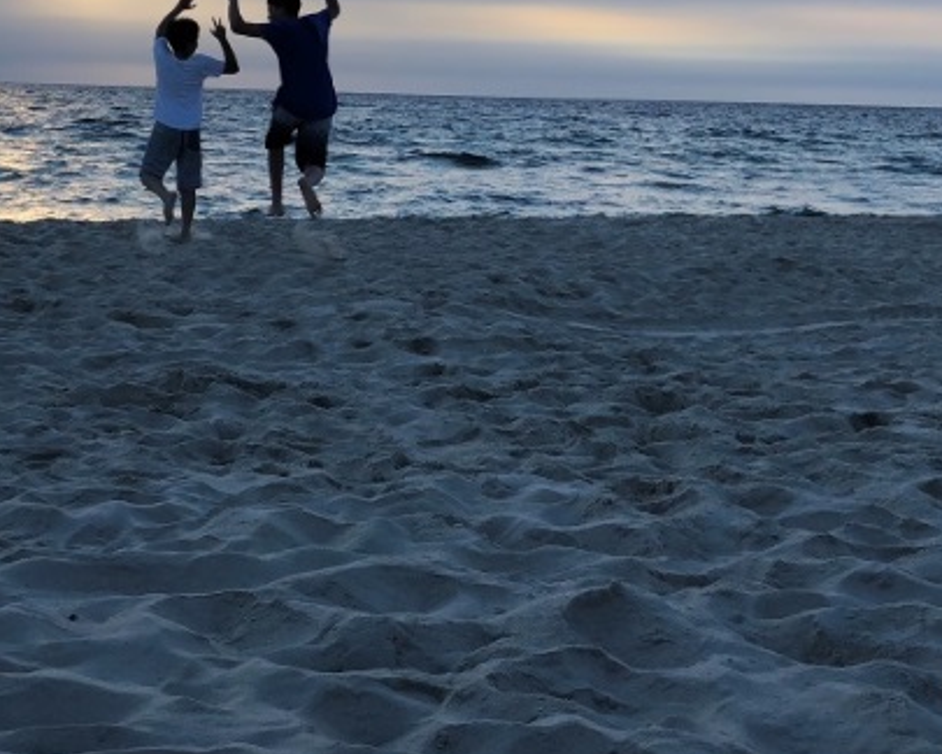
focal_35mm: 54
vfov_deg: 27.1
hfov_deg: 33.9
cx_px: 221
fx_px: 1505
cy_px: 72
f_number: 1.8
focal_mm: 4
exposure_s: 1/813
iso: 20
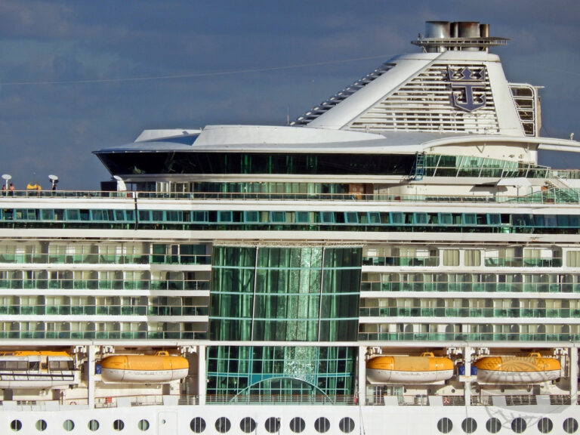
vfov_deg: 3.5
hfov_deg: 4.6
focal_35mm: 430
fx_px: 7205
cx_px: 290
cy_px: 218
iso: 125
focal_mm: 76.4
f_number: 5.7
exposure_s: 1/1000
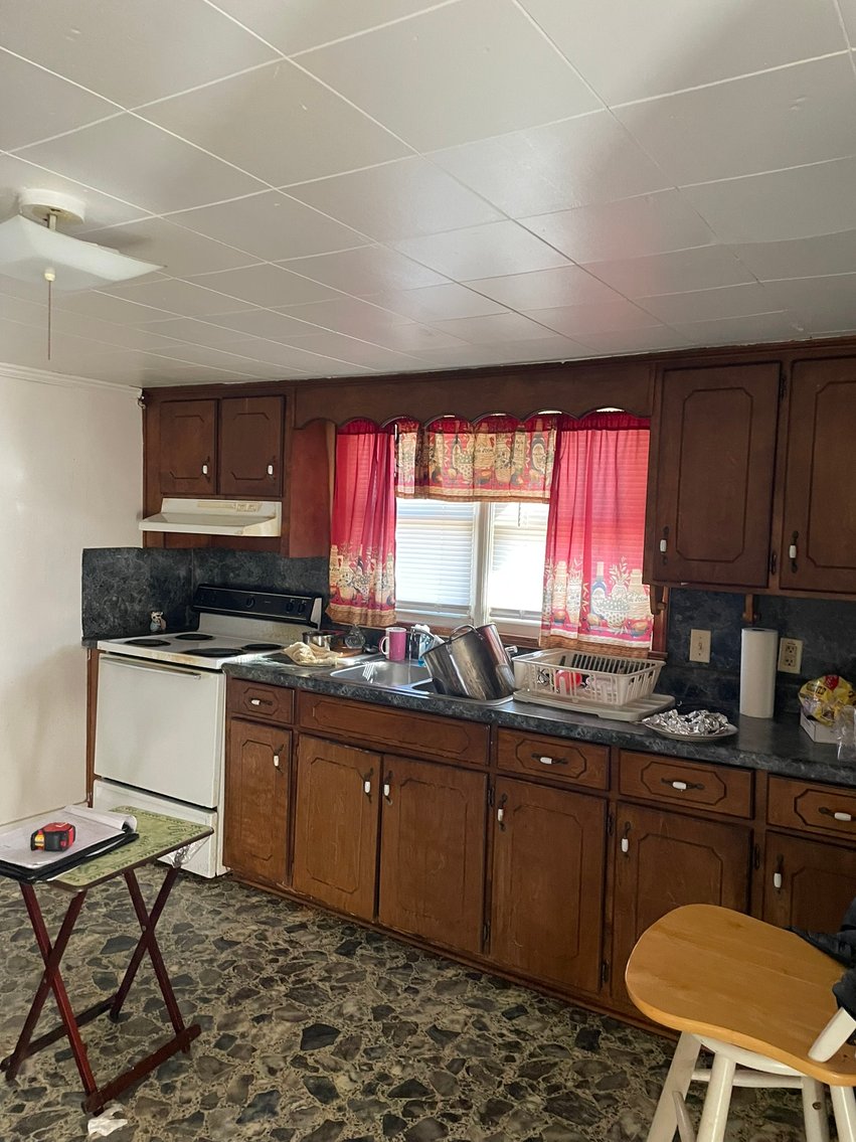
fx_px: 857
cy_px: 571
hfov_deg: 53.1
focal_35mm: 26
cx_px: 428
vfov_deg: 67.3
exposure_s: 1/60
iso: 400
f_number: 1.6
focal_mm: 4.2
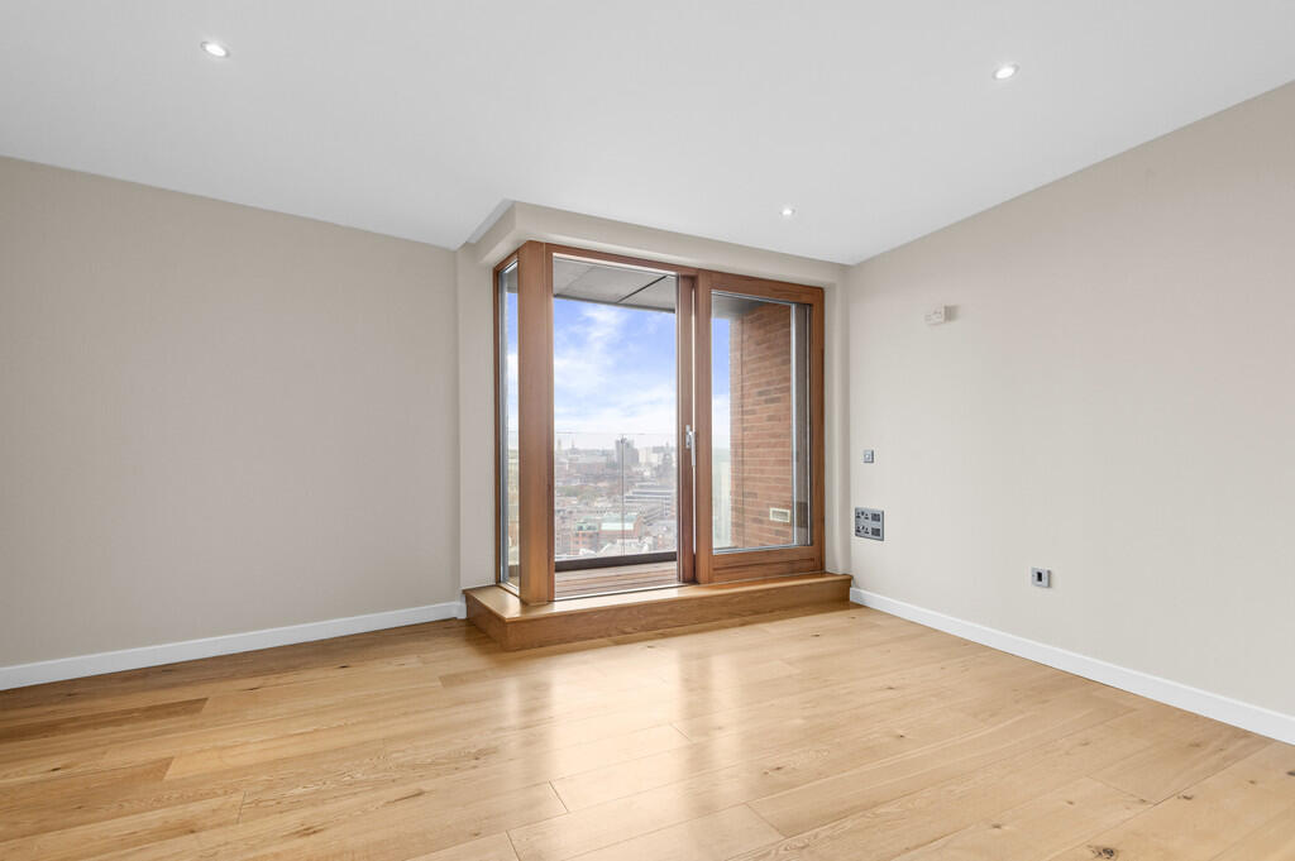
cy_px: 430
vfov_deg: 73.7
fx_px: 575
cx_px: 648
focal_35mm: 16
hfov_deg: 96.8
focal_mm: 16
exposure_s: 1/20
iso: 640
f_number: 8
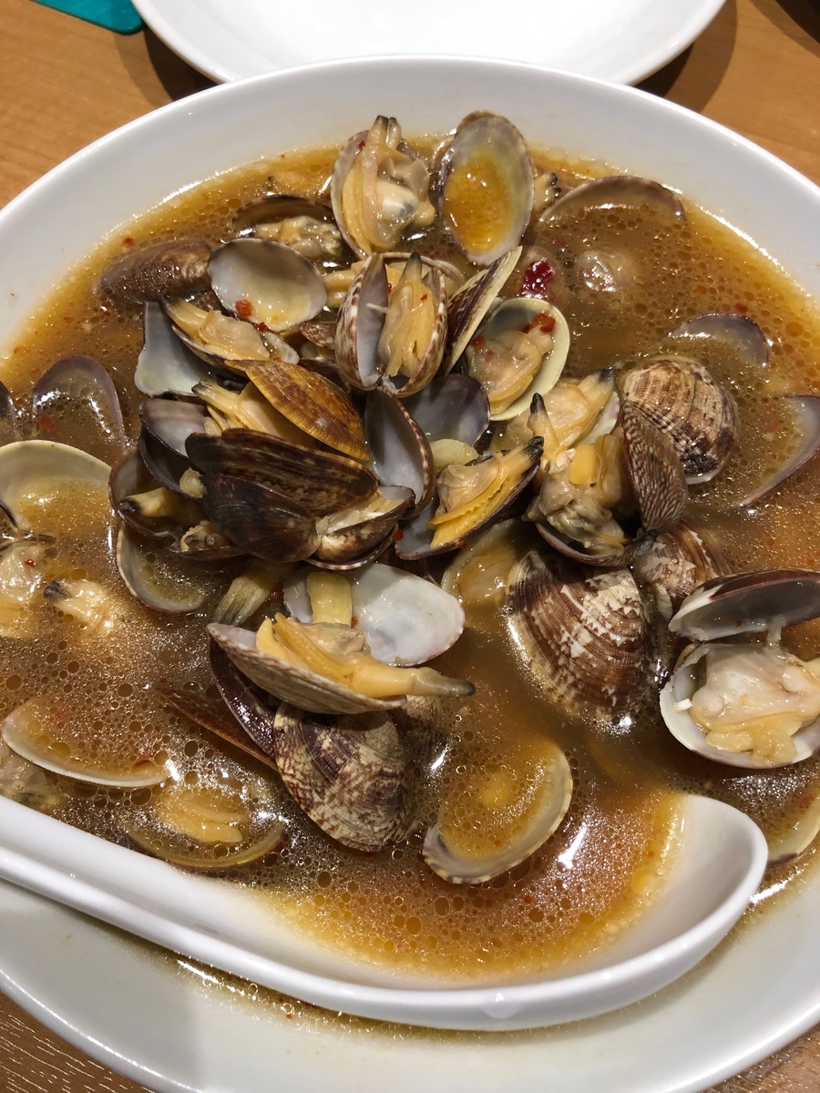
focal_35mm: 28
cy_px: 546
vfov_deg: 63.4
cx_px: 410
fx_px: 884
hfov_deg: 49.7
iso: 40
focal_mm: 4
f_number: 1.8
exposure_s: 1/30
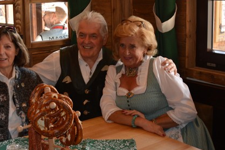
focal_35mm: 61
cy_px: 37
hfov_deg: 32.5
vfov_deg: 22.0
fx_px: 381
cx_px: 68
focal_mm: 21
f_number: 3.8
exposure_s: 1/80
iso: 400
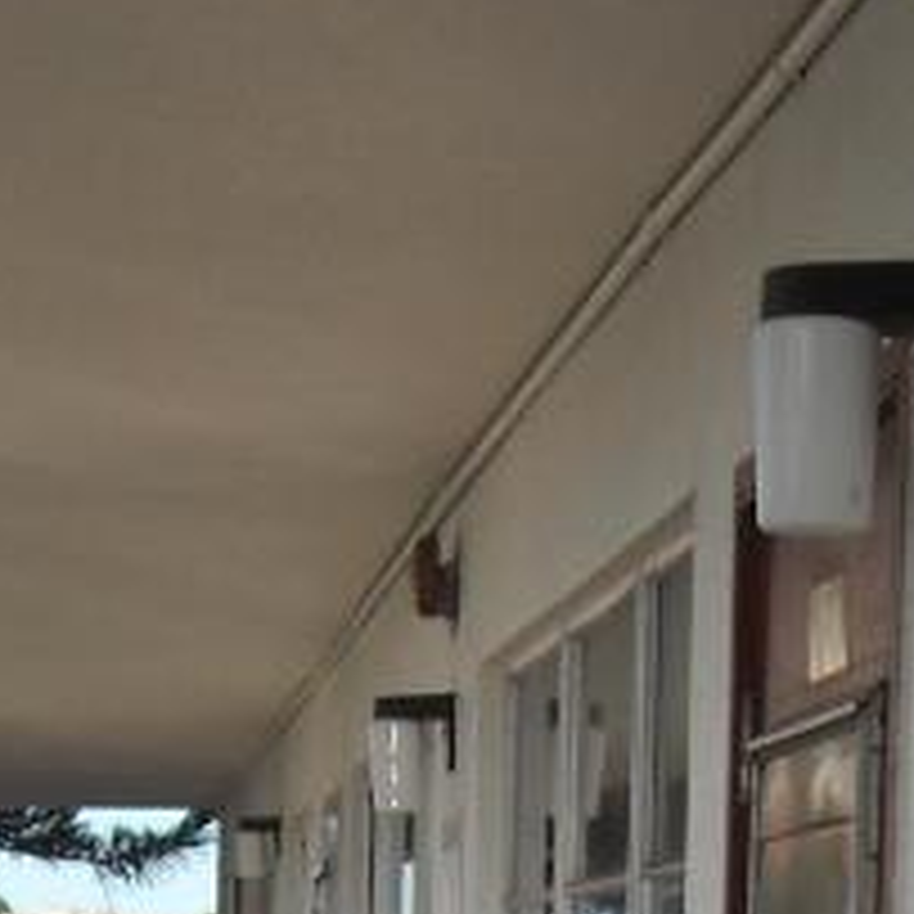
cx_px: 770
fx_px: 4660
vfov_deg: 10.7
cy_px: 1454
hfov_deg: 11.2
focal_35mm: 156
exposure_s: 1/209
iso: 64
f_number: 5.6
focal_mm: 5.7
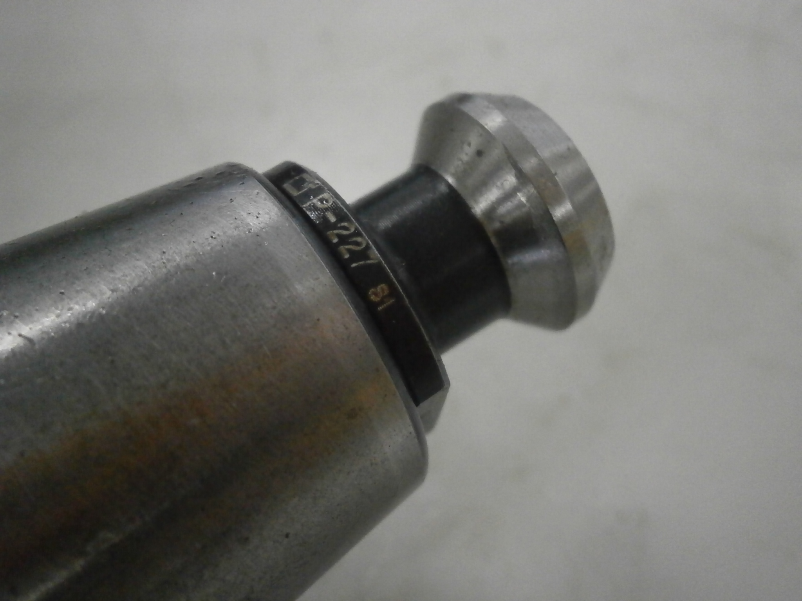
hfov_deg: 40.4
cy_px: 300
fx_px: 1089
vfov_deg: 30.9
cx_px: 401
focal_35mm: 47
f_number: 3.4
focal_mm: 8.3
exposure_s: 1/250
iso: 800
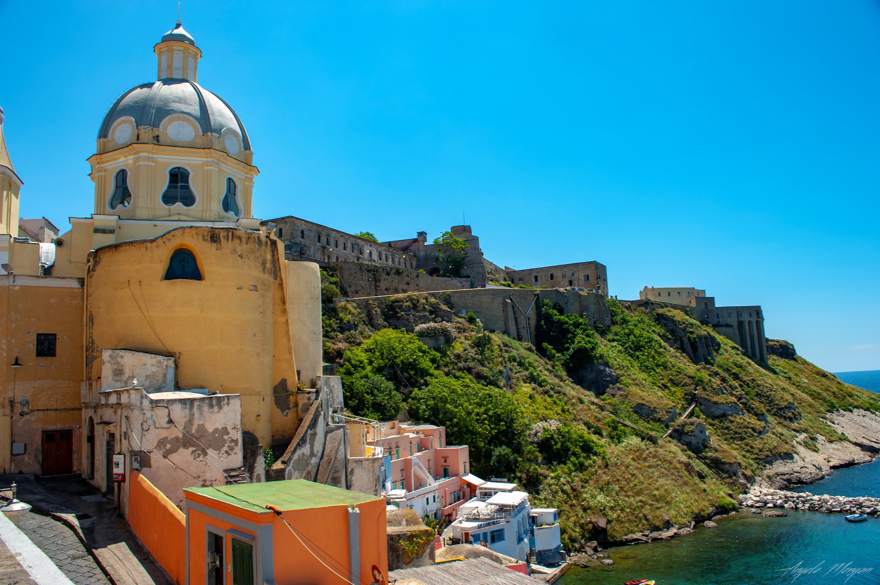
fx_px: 684
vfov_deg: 46.3
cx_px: 440
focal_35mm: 28
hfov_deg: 65.5
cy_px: 292
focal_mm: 28
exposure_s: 1/125
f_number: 10
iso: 100
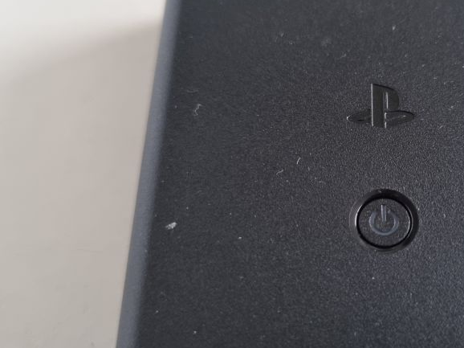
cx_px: 350
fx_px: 603
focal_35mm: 45
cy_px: 166
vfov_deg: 32.2
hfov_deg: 40.8
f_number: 1.8
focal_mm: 5.4
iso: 320
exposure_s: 1/50
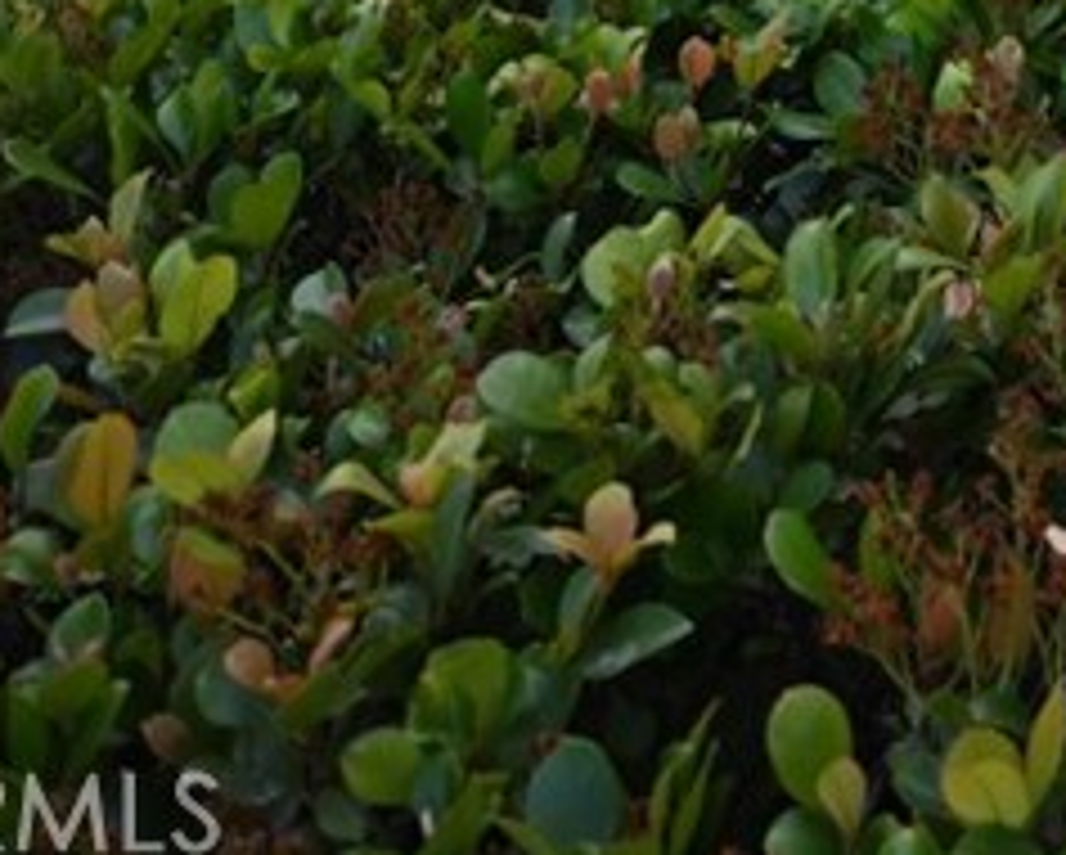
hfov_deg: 22.9
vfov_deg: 17.3
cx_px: 1421
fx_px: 2305
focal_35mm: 73
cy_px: -659
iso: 250
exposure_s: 1/250
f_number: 4
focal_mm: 12
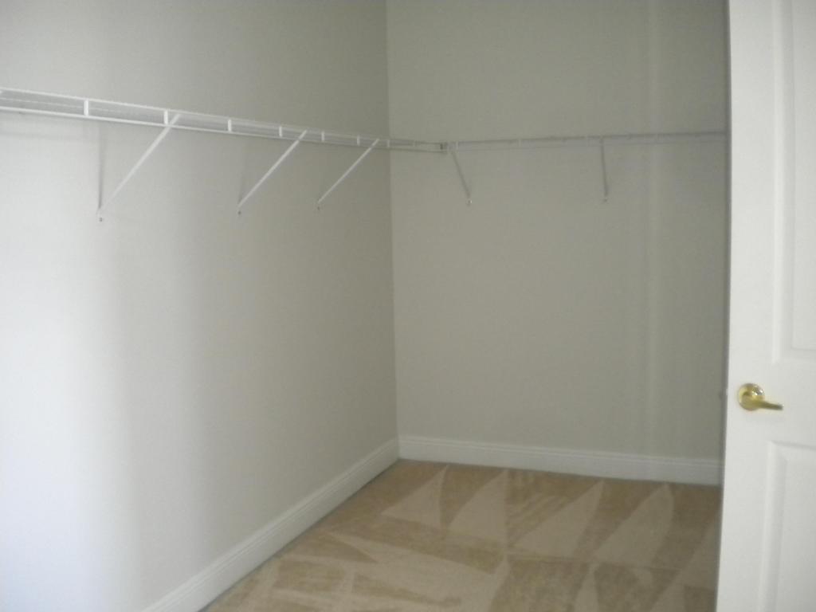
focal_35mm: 35
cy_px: 306
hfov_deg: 52.6
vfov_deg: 40.7
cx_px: 408
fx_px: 825
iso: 400
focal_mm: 6.3
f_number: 3.1
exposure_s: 1/30
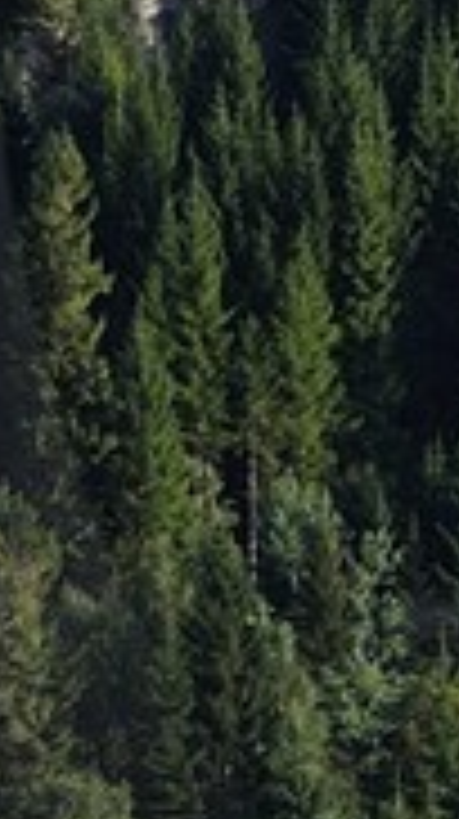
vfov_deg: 2.3
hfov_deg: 1.3
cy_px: -76
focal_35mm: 938
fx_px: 20352
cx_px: 1642
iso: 200
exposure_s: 1/400
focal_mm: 102
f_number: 5
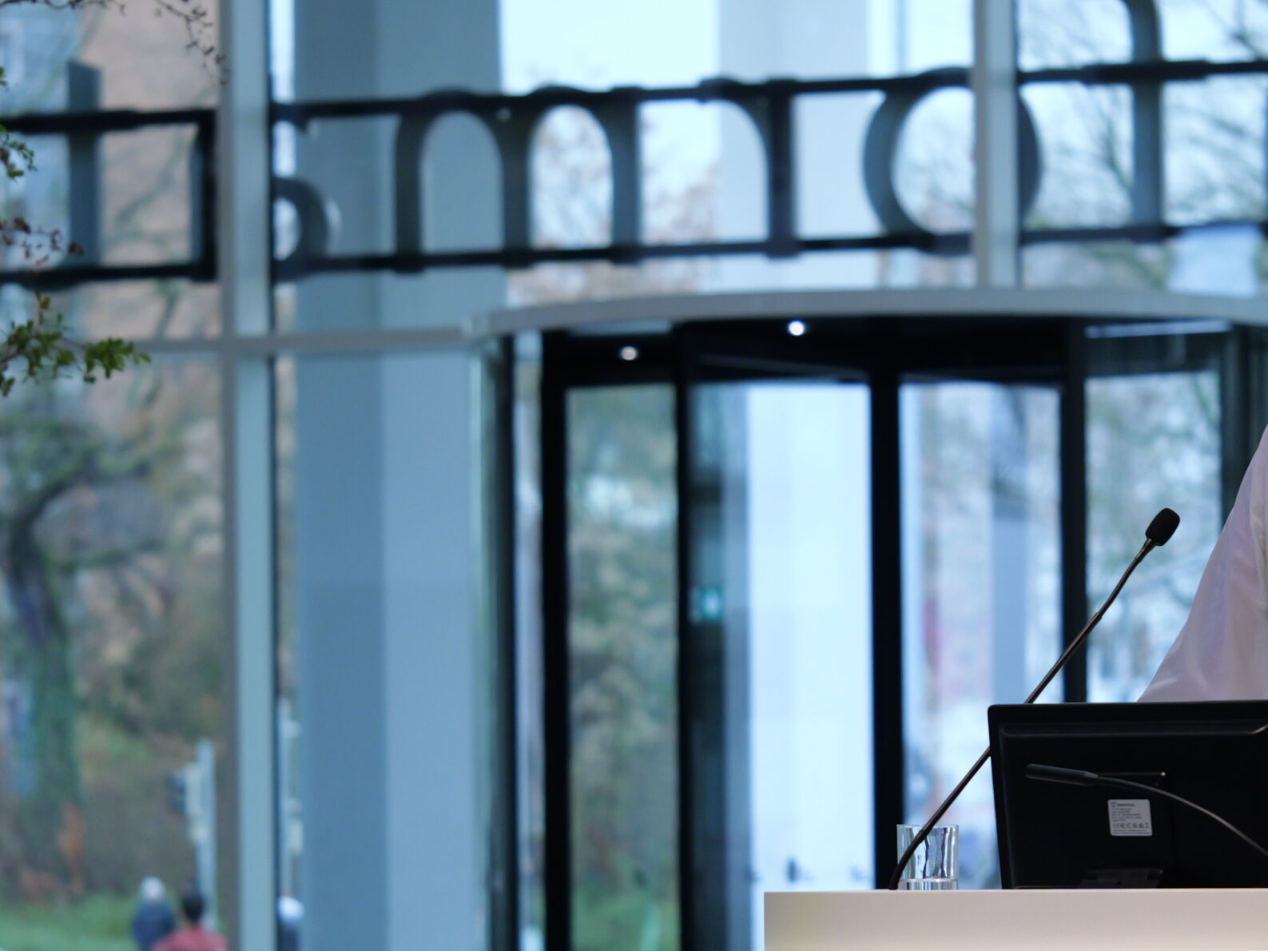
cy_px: 671
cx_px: 805
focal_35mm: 213
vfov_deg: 7.0
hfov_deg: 9.3
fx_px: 7802
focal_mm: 66
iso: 800
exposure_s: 1/320
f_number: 2.8
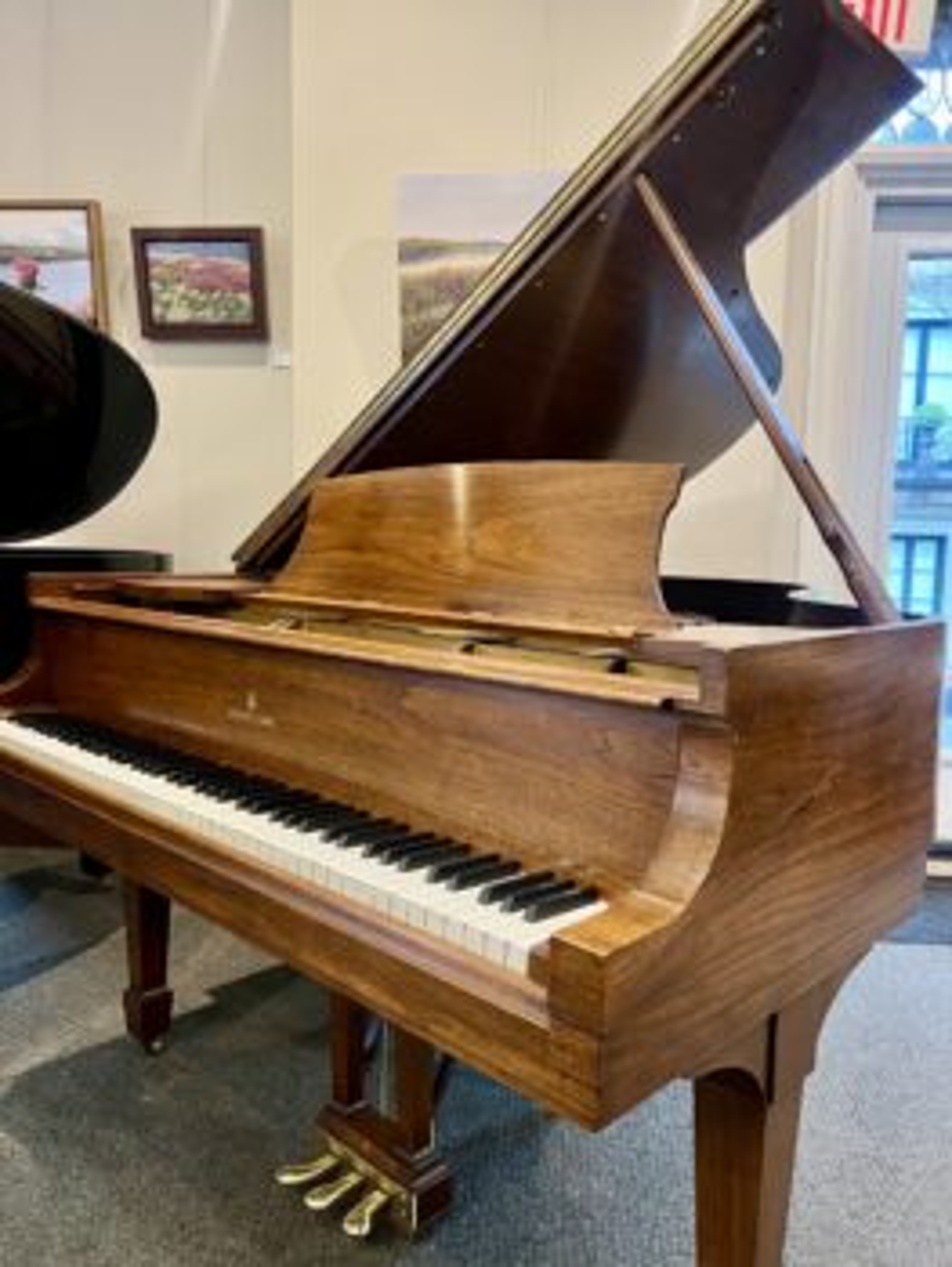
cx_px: 476
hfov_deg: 53.1
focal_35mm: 26
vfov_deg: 67.3
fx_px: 952
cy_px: 634
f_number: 1.5
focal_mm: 5.7
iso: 400
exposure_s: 1/40
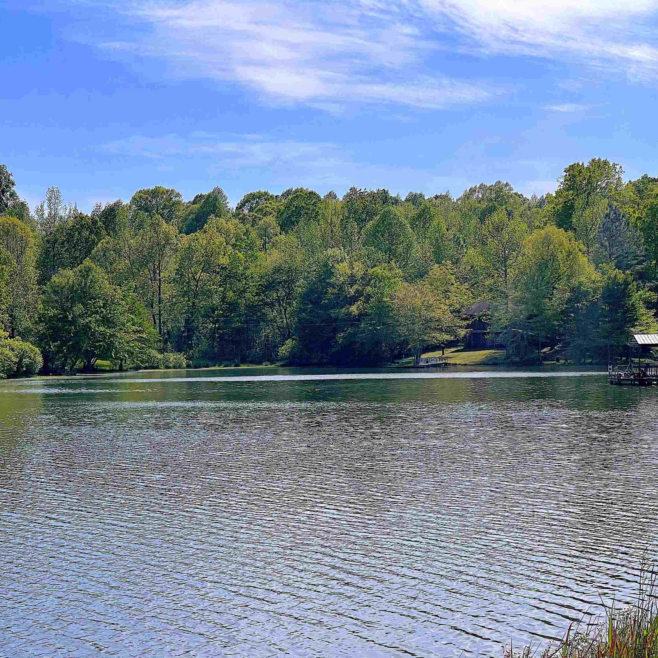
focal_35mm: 76
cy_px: 327
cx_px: 249
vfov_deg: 22.8
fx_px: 1634
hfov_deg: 22.7
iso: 20
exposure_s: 1/3040
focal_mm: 7.5
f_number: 2.2
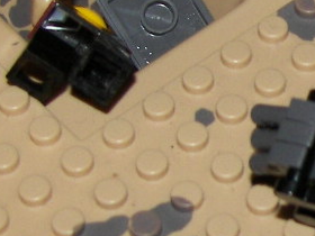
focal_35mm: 174
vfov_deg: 8.5
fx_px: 1583
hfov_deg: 11.1
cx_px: 417
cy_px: 157
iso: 100
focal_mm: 6.4
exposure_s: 1/30
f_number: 2.8
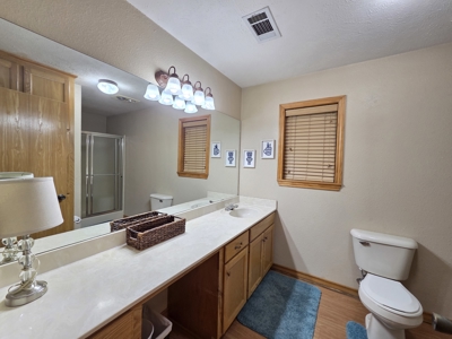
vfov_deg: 89.9
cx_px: 226
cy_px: 170
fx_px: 170
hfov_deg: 106.2
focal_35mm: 13
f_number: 2.2
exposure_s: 1/60
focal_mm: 2.2
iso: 200
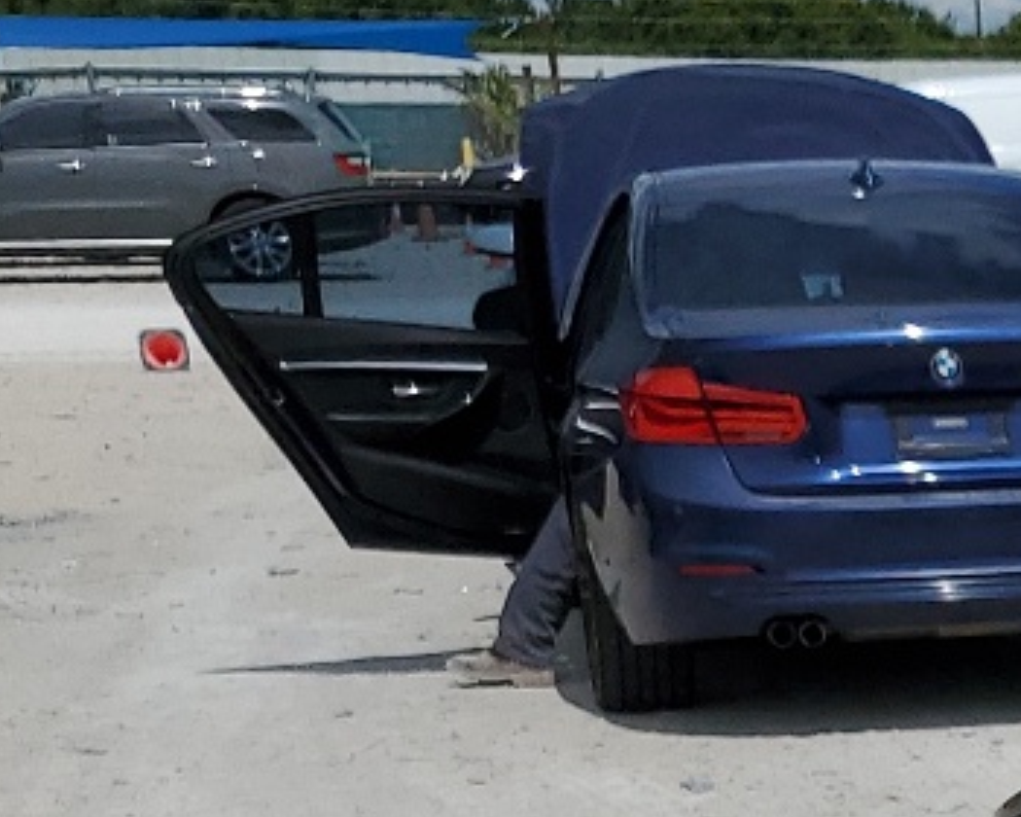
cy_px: 1593
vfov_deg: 12.0
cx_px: 2080
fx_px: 3505
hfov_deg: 13.9
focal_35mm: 116
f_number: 1.5
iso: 52
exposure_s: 1/10000
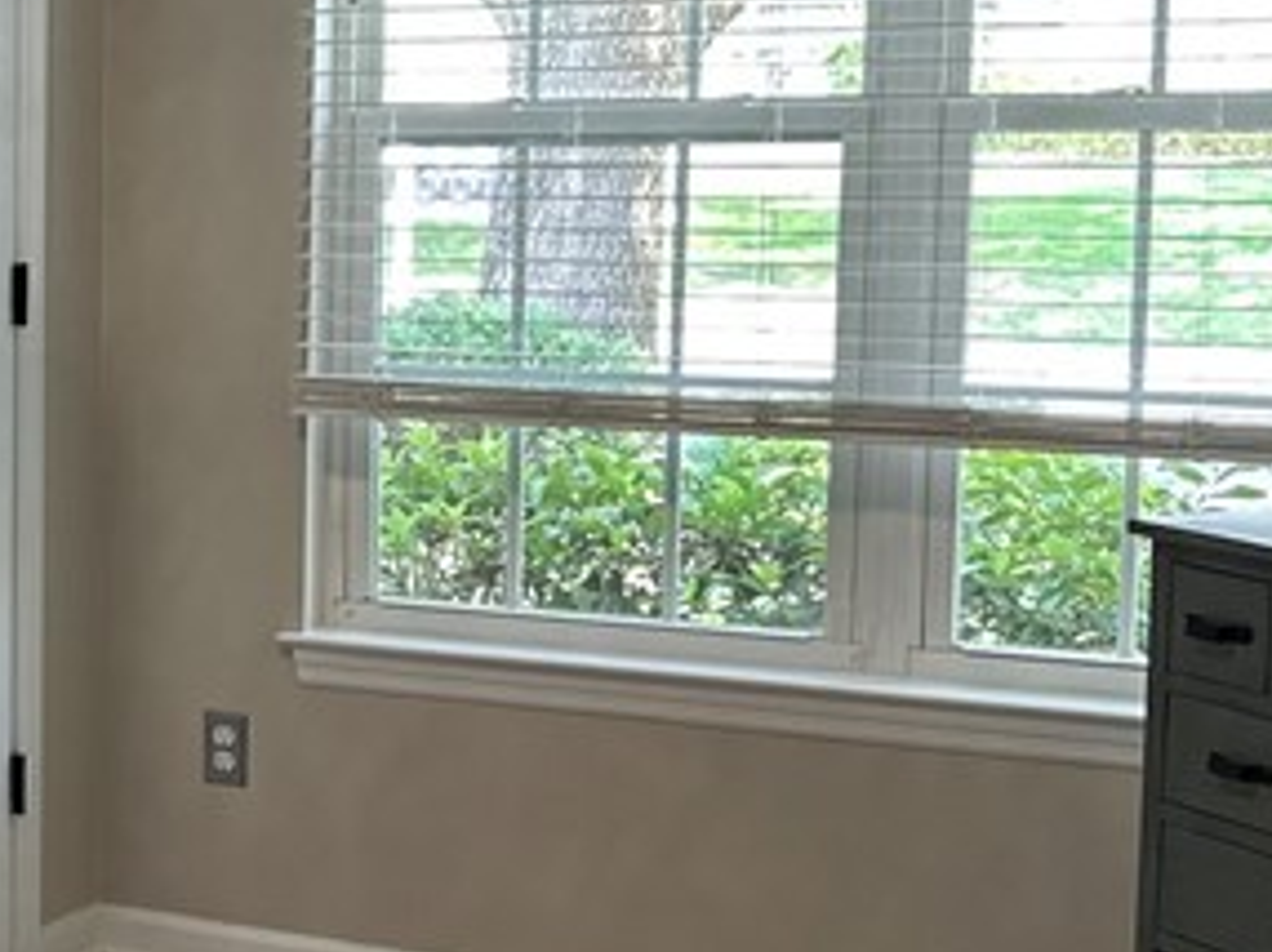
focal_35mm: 86
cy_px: 498
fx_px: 3158
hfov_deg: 20.7
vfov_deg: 17.1
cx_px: -382
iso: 125
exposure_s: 1/60
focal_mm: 6.86
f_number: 1.78
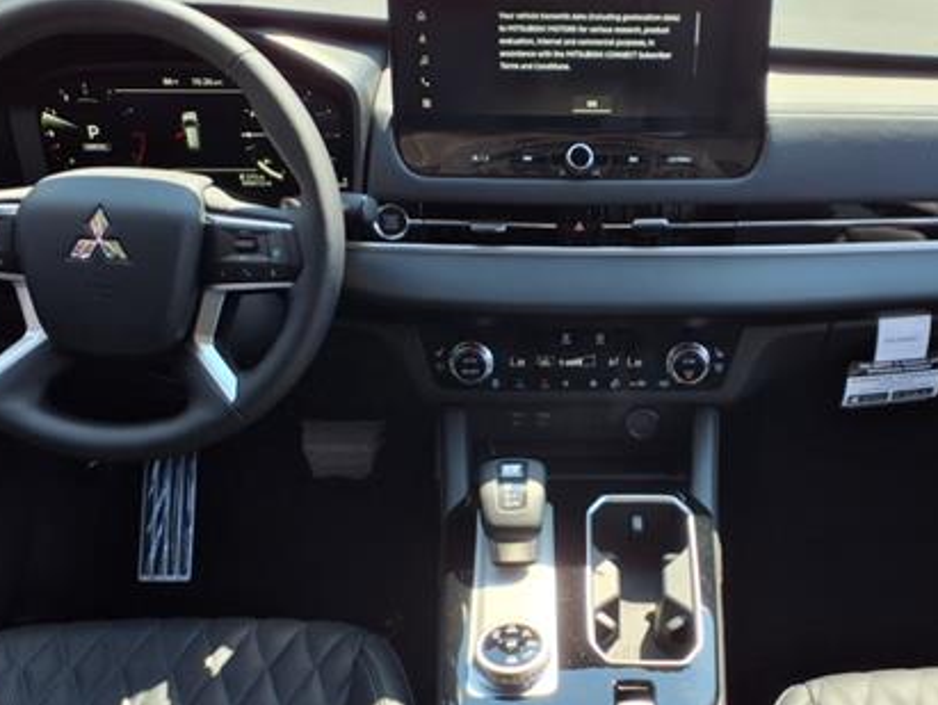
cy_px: 470
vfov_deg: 34.1
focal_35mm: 42
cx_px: 587
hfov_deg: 44.4
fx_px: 1139
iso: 40
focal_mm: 3.58
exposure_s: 1/192
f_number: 1.9
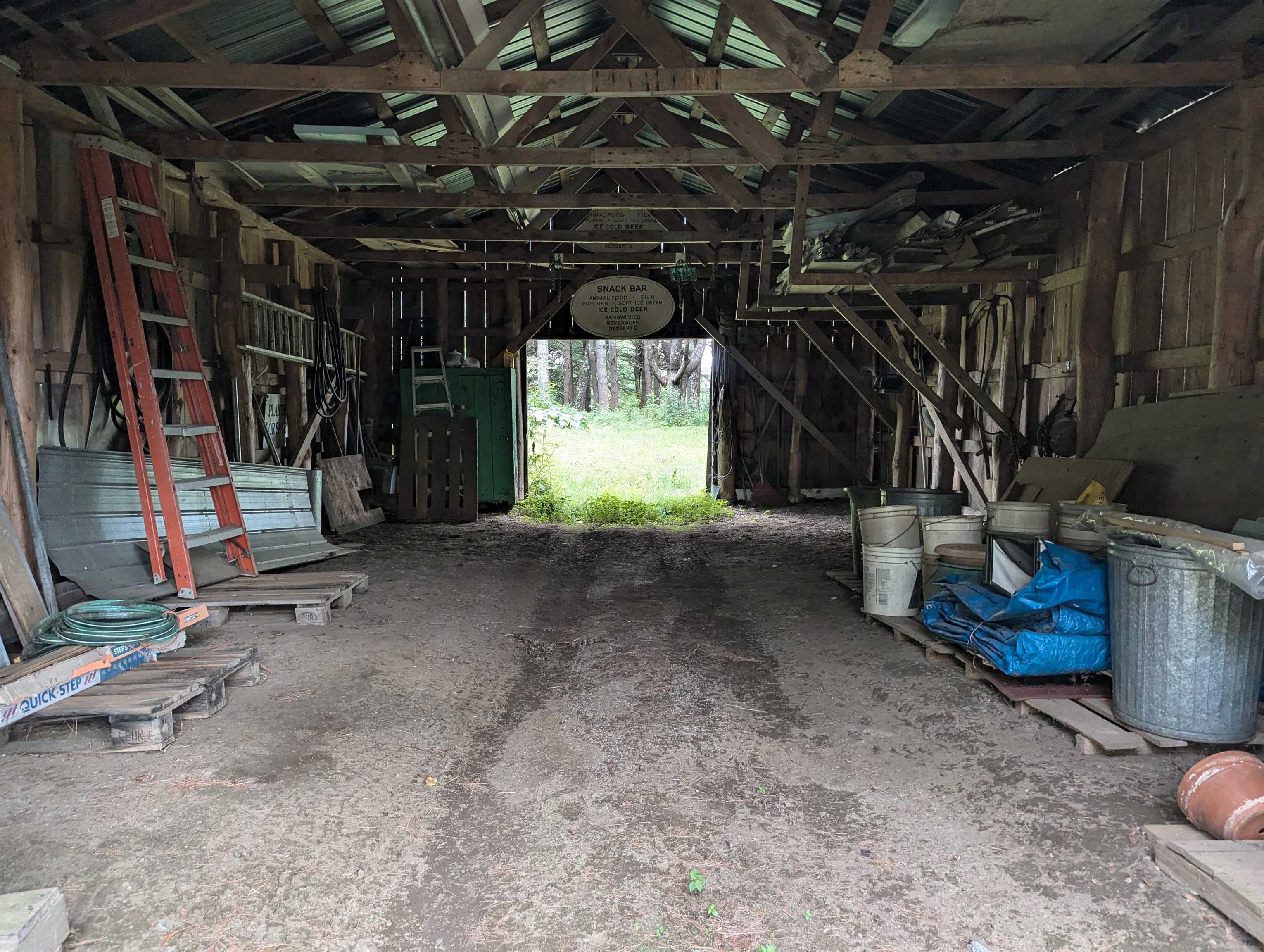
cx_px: 632
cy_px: 476
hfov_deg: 71.5
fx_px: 878
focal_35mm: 24
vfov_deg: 56.9
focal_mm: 6.81
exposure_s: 1/23.8
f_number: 1.85
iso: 66
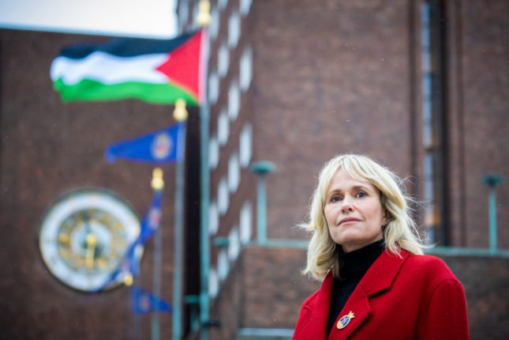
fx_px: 1357
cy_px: 170
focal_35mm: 96
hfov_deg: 21.2
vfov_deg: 14.3
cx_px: 254
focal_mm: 96
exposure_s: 1/250
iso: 5000
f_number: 4
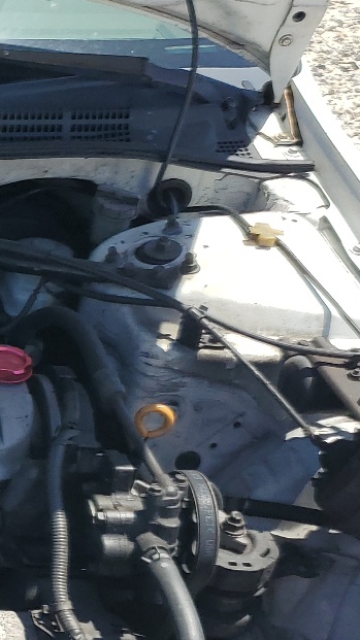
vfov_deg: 28.7
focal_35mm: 73
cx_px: -255
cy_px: 447
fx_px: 1240
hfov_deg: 14.8
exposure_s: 1/2500
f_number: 1.5
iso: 50
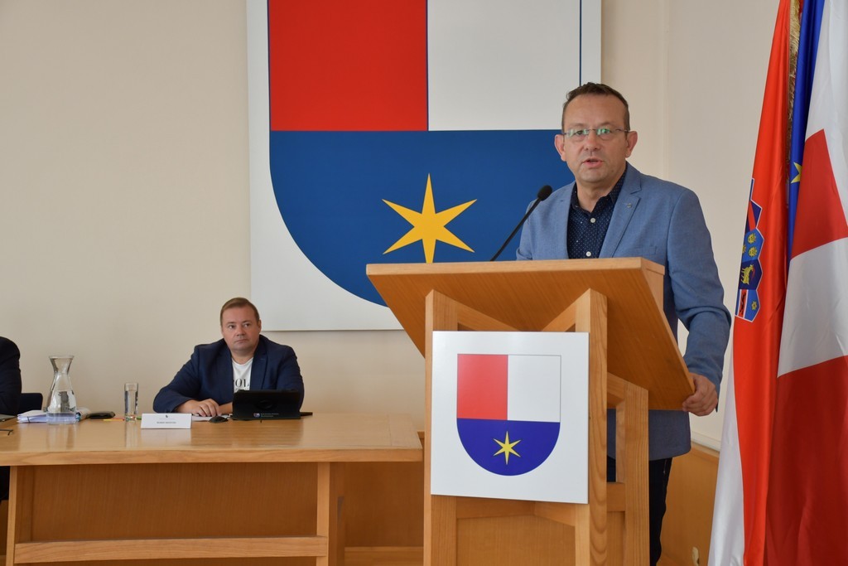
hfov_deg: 33.4
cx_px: 424
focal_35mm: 60
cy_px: 283
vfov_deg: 22.6
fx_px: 1413
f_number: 4.5
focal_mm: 40
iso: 800
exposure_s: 1/125
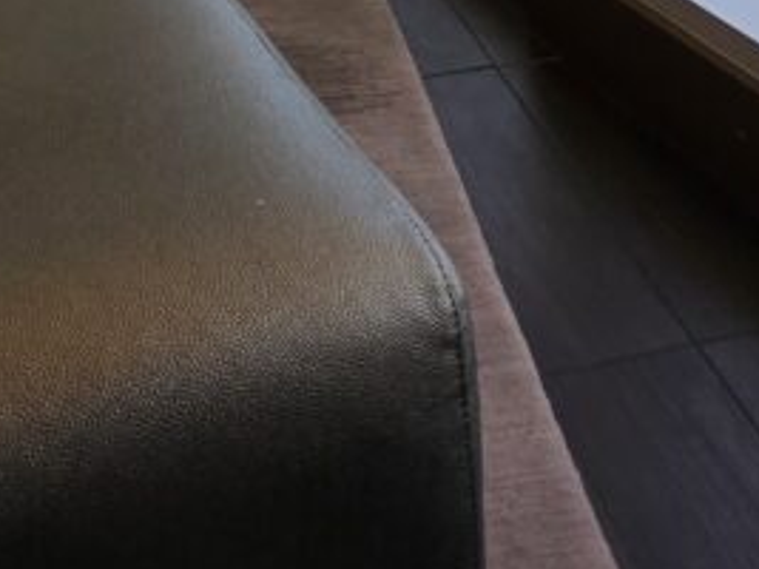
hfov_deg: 36.6
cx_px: 289
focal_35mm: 52
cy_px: -558
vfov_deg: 18.6
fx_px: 1140
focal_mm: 2.2
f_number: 2.2
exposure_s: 1/462
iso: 50
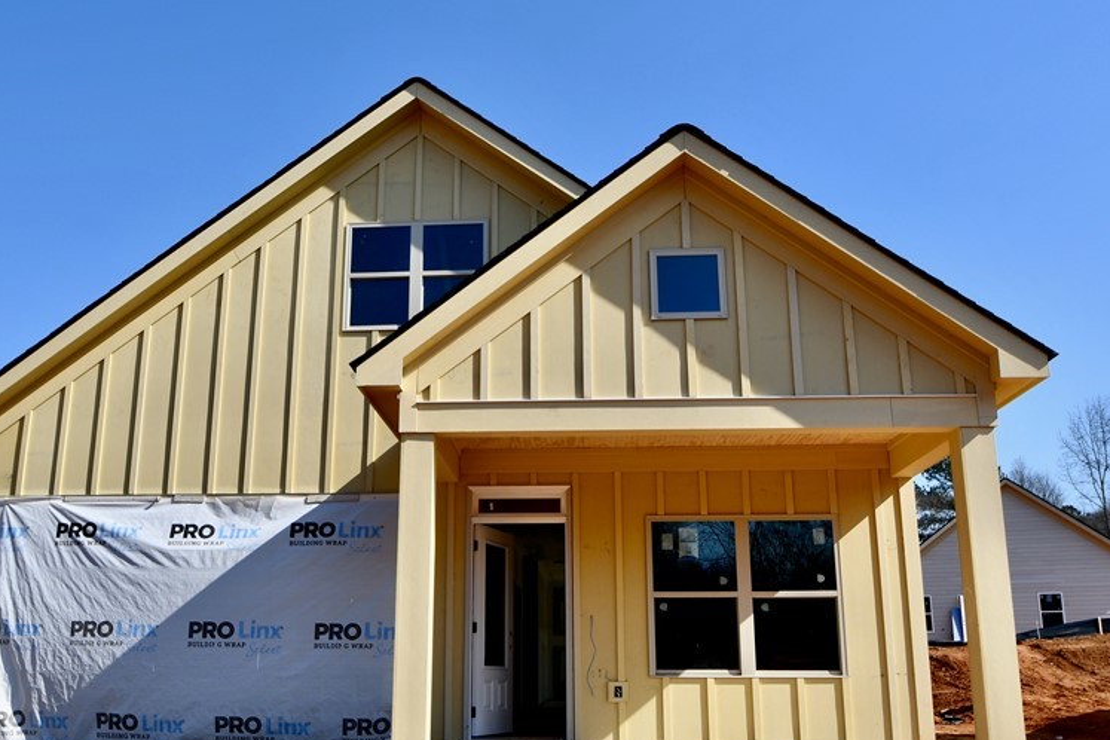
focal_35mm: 32
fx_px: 987
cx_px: 514
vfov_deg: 41.0
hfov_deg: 58.7
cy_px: 419
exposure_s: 1/320
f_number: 9
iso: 100
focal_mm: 15
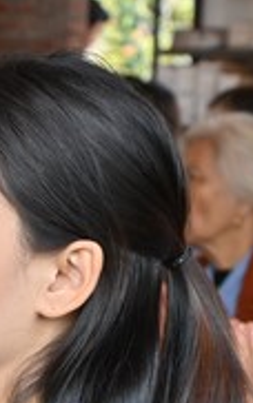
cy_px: 476
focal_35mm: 254
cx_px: -384
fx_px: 2798
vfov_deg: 8.2
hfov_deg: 5.0
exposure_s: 1/200
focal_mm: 70
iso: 500
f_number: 9
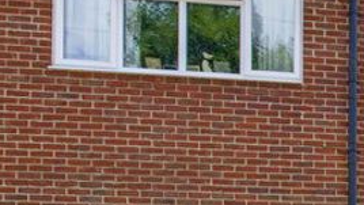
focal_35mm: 63
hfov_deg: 21.1
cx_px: 668
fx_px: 608
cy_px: 319
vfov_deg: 17.1
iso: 320
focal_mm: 14
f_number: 16
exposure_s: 1/250
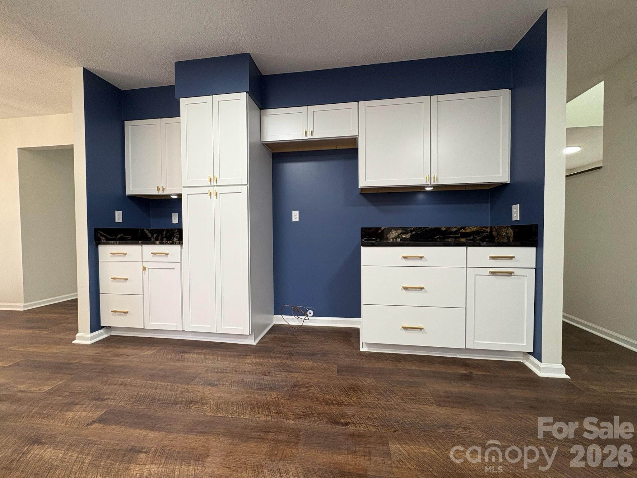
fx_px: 258
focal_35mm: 14
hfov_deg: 102.1
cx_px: 318
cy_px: 239
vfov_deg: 85.7
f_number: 2.2
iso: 160
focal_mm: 2.22
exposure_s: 1/60
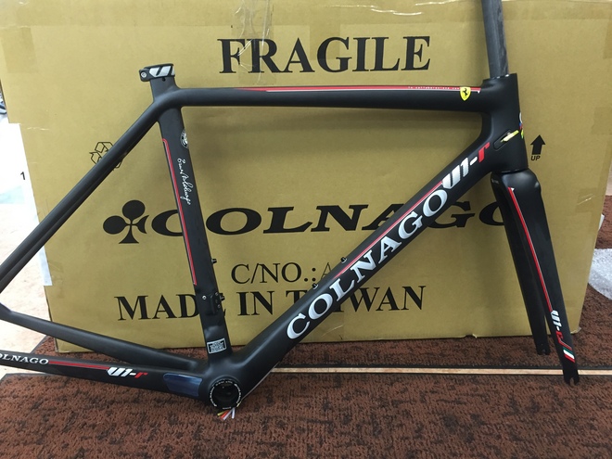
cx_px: 306
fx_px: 513
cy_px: 230
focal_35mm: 29
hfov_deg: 61.7
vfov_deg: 48.2
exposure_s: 1/30
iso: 125
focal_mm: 4.15
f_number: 2.2
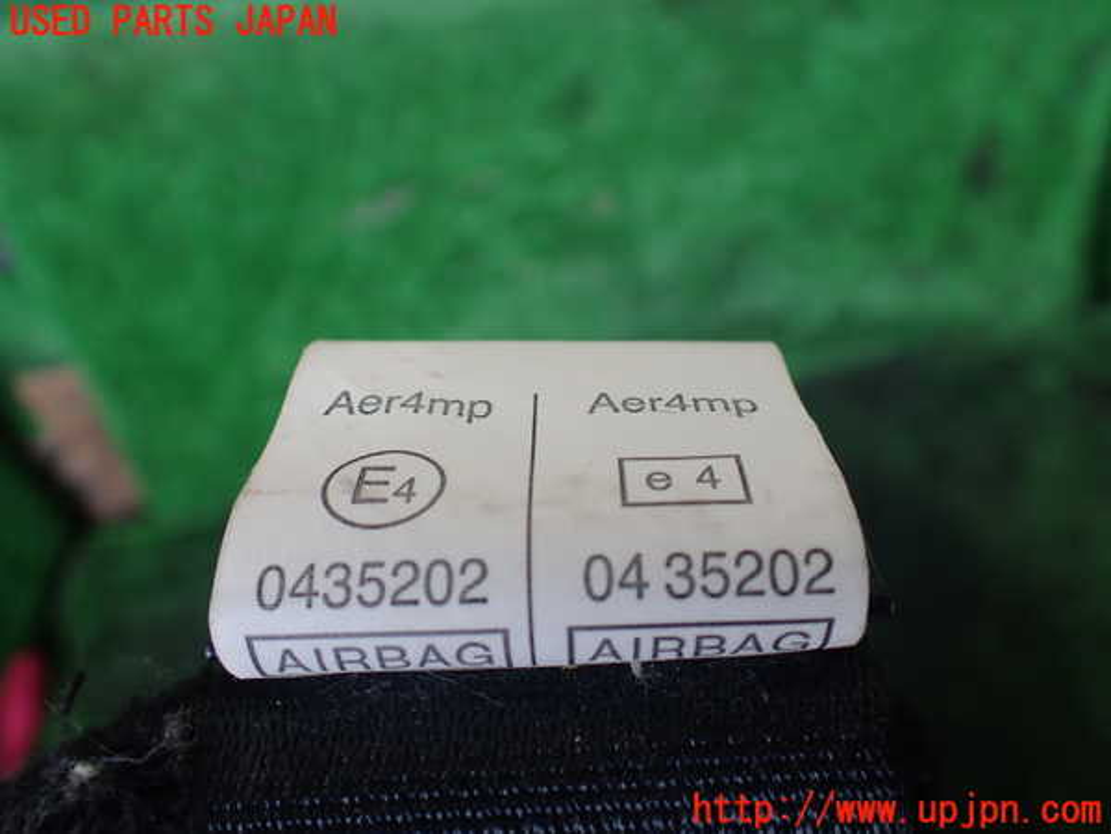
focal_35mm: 30
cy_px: 417
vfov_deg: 46.8
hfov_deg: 60.0
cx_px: 556
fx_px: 963
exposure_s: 1/125
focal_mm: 5.4
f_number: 2.3
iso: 125
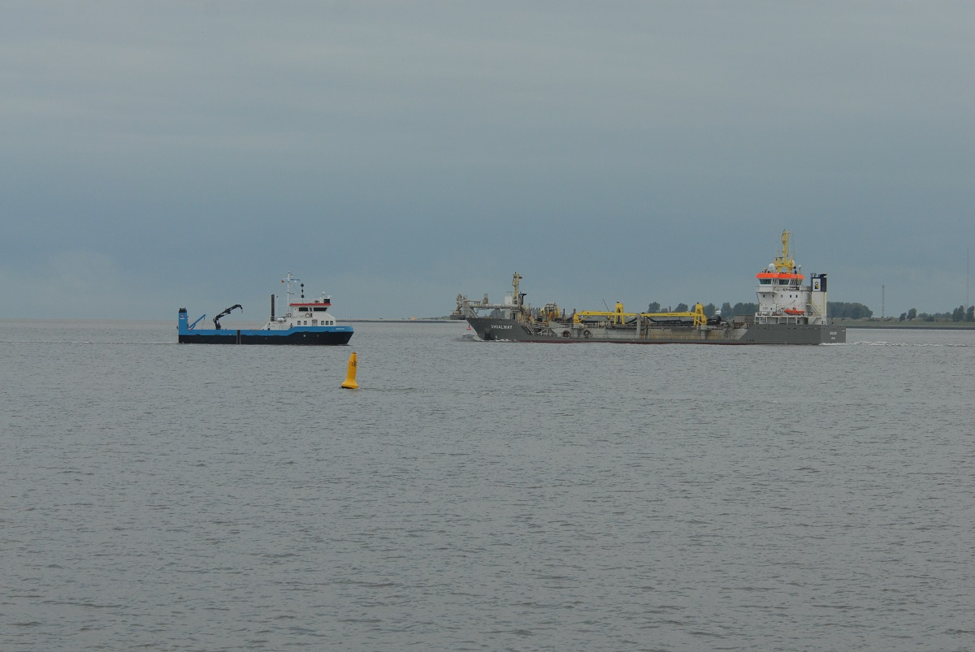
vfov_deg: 11.5
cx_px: 488
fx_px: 3254
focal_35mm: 120
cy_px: 326
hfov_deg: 17.0
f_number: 7.1
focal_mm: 80
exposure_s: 1/800
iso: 320
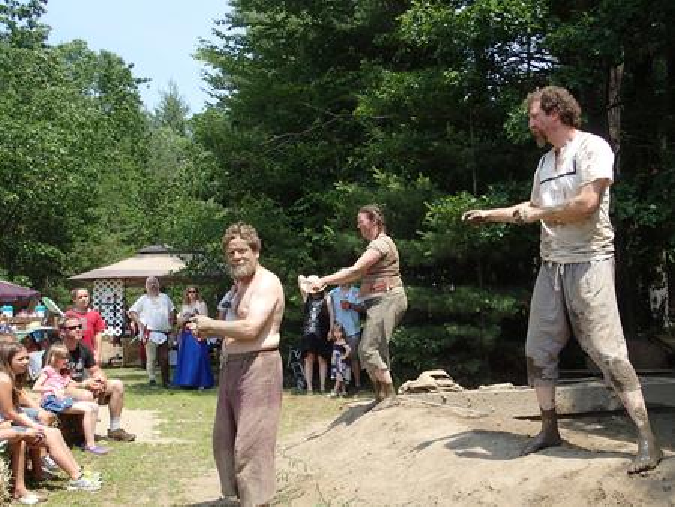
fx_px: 683
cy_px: 254
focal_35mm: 35
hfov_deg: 52.6
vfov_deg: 40.7
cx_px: 338
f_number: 3.5
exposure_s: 1/500
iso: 100
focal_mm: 6.4
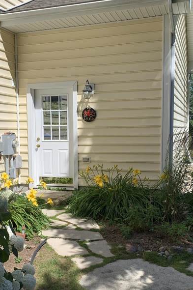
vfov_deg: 44.4
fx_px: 354
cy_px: 165
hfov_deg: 30.4
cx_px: 71
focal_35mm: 44
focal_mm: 4.25
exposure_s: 1/2611
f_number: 1.8
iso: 25
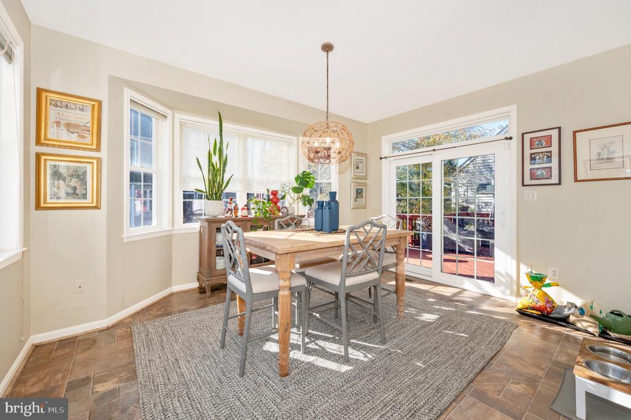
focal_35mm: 14
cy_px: 210
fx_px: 245
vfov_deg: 81.1
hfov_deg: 104.3
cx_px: 316
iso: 500
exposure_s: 1/200
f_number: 8
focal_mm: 14
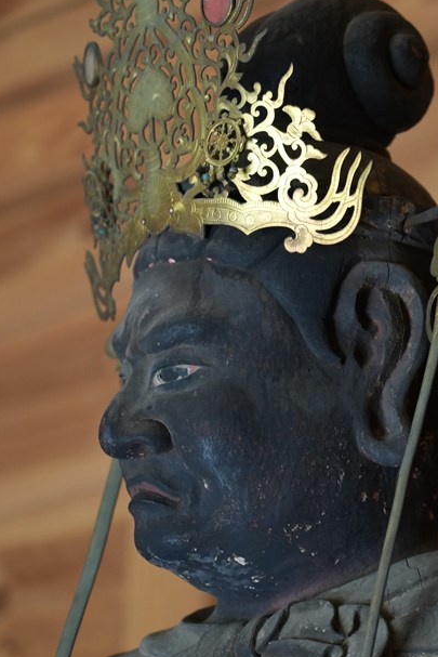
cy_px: 324
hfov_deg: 7.8
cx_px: 296
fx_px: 3228
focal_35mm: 177
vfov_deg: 11.6
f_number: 4
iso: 1600
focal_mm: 105
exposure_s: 1/160
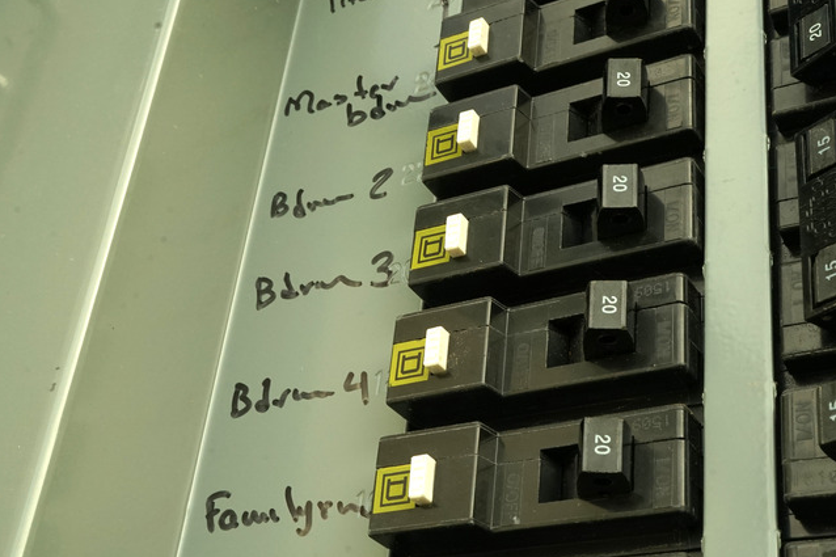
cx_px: 453
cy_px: 283
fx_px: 1277
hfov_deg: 36.2
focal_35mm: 55
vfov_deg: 24.6
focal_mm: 30
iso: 640
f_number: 22
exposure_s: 1/60
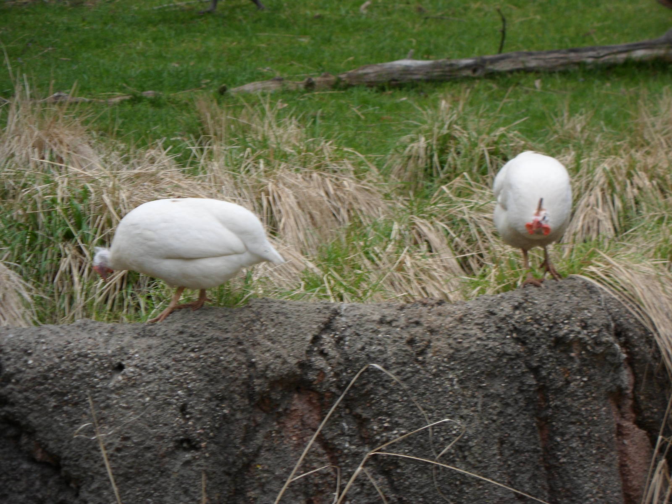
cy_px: 252
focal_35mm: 270
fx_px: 5242
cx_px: 336
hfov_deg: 7.3
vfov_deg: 5.5
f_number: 5.9
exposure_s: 1/125
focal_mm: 46.8
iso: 80
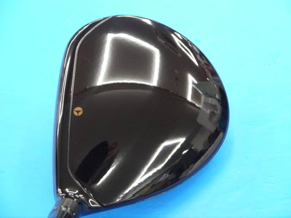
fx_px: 706
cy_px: 109
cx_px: 146
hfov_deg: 23.3
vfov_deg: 17.6
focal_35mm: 84
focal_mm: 42
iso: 800
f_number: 5.6
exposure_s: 1/40
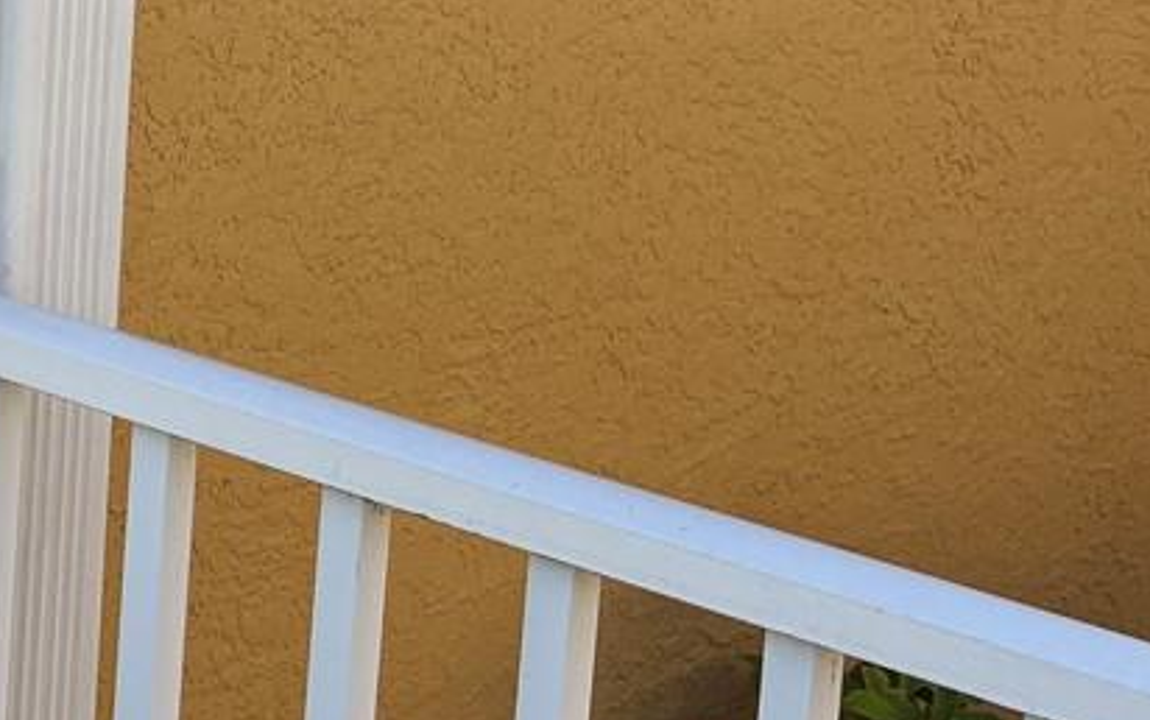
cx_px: -430
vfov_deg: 11.8
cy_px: -299
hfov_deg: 17.9
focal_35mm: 107
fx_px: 3355
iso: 64
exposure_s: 1/2865
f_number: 1.6
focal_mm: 5.96
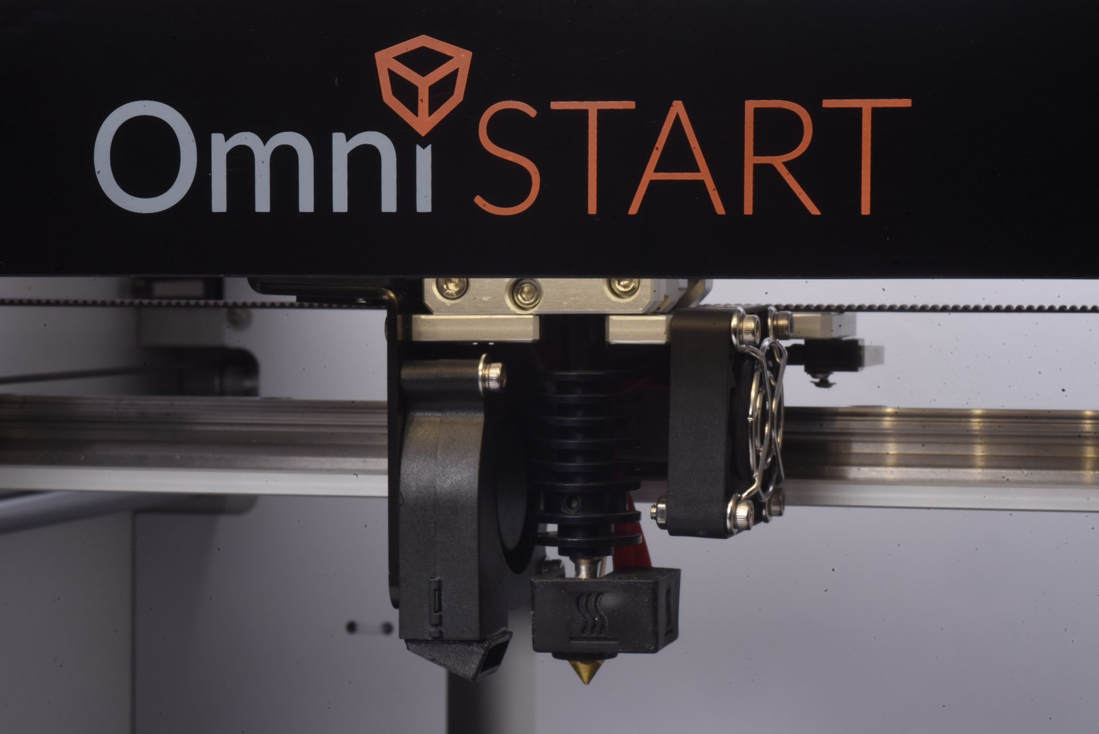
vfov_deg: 15.2
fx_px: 2748
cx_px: 550
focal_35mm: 90
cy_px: 367
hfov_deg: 22.6
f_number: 36
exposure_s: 1/80
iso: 1000
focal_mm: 90
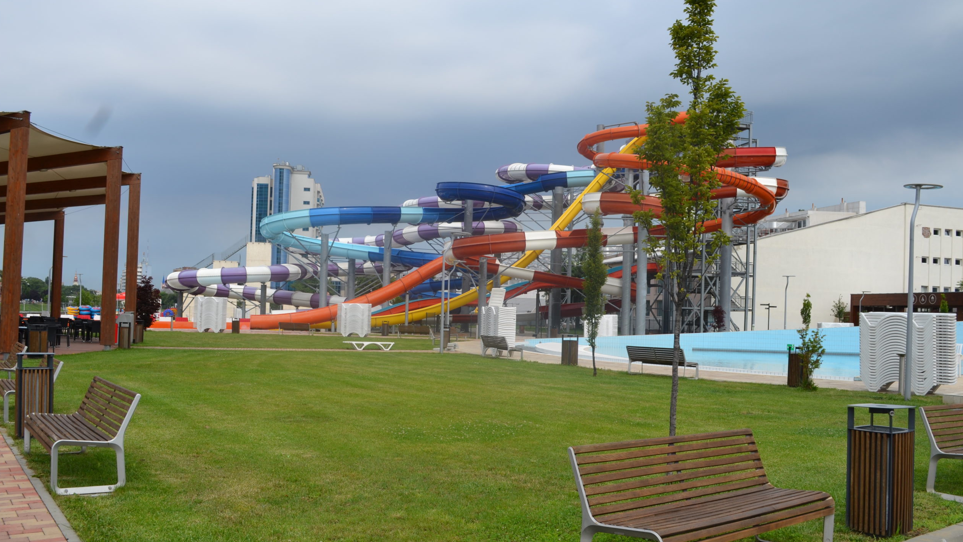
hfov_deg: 56.6
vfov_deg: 33.7
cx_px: 476
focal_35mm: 35
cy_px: 306
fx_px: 894
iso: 100
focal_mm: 22
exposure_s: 1/320
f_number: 9
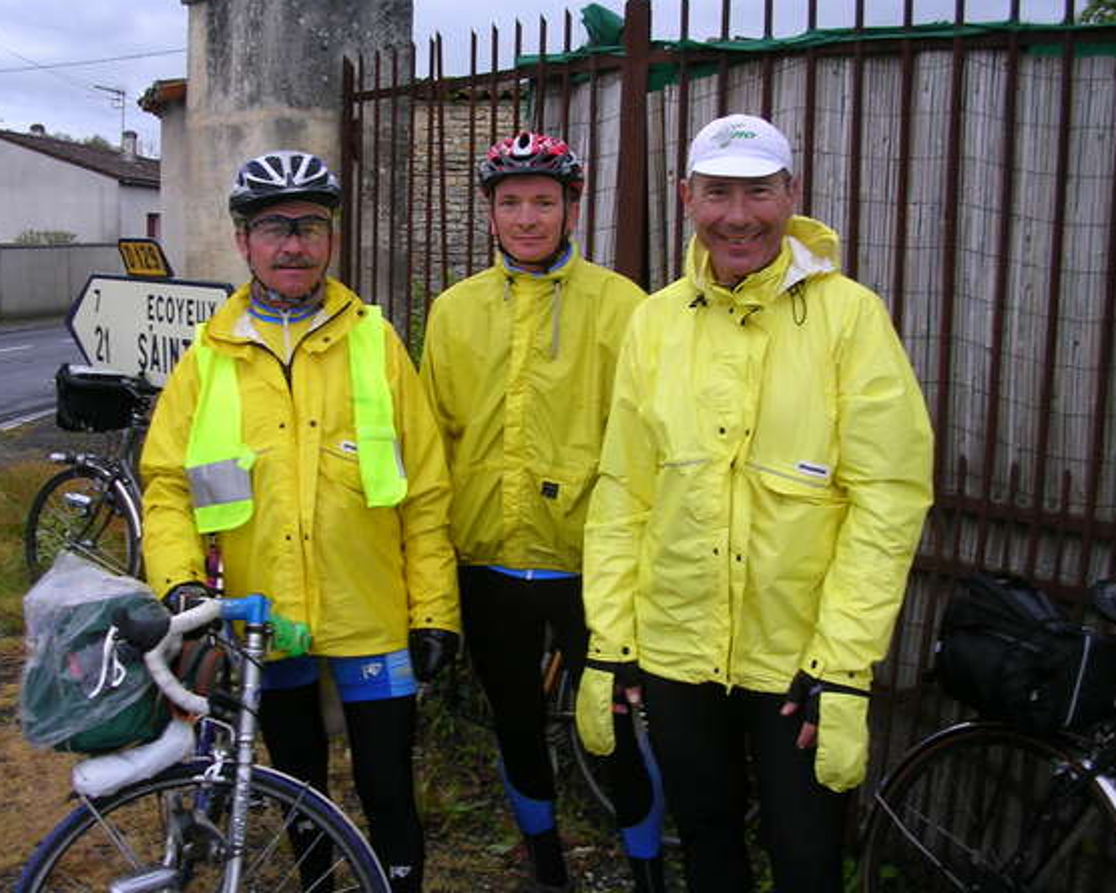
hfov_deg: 45.8
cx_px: 528
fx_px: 1321
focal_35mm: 40
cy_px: 445
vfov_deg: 37.3
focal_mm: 5.8
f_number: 2.8
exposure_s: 1/71.5
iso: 50
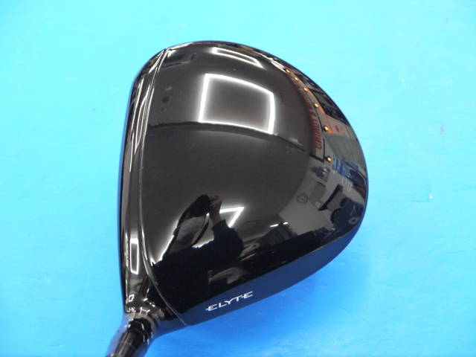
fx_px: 1155
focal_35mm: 84
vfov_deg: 17.6
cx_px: 238
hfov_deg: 23.3
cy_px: 178
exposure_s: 1/50
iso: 800
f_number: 5.6
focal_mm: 42
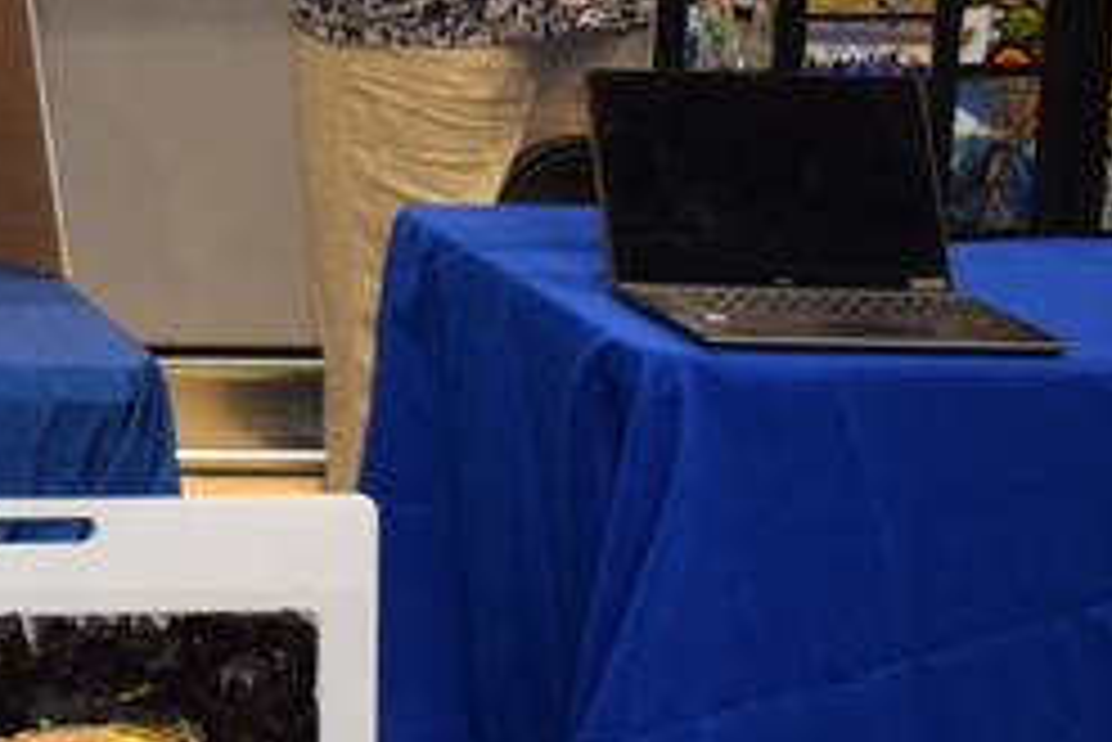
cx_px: -1044
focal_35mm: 137
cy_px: 20
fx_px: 4234
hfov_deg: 13.1
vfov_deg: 10.0
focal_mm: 22
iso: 800
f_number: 4.5
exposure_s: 1/100
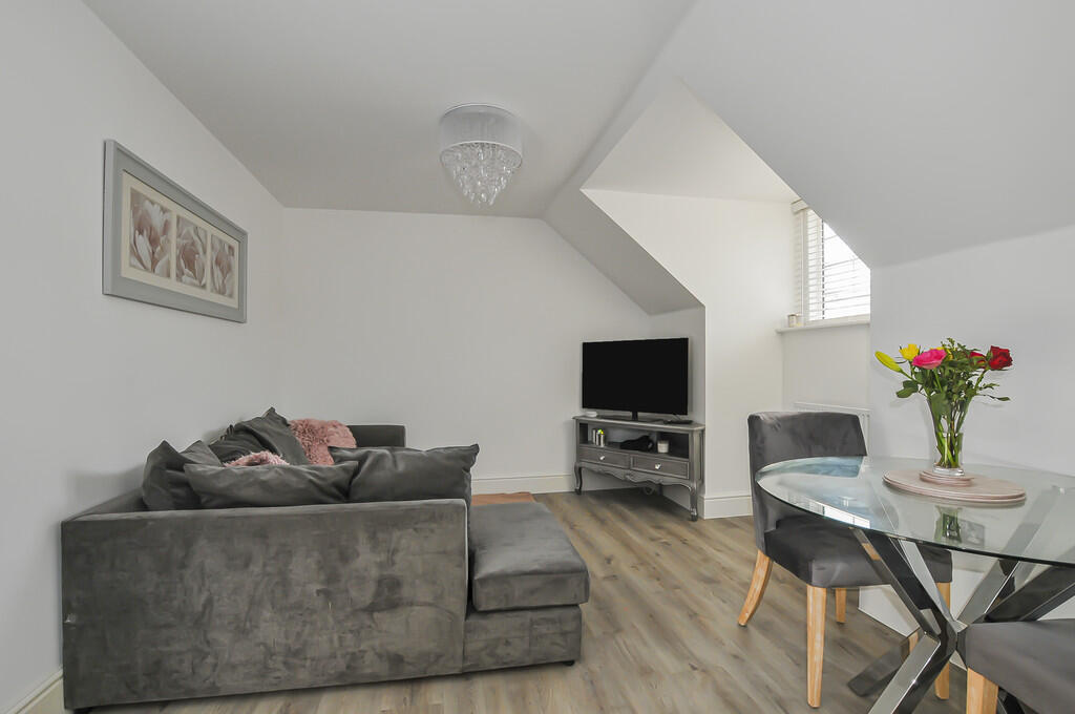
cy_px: 357
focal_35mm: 15
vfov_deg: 77.2
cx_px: 538
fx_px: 447
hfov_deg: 100.5
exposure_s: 1/40
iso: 400
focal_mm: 10
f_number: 11
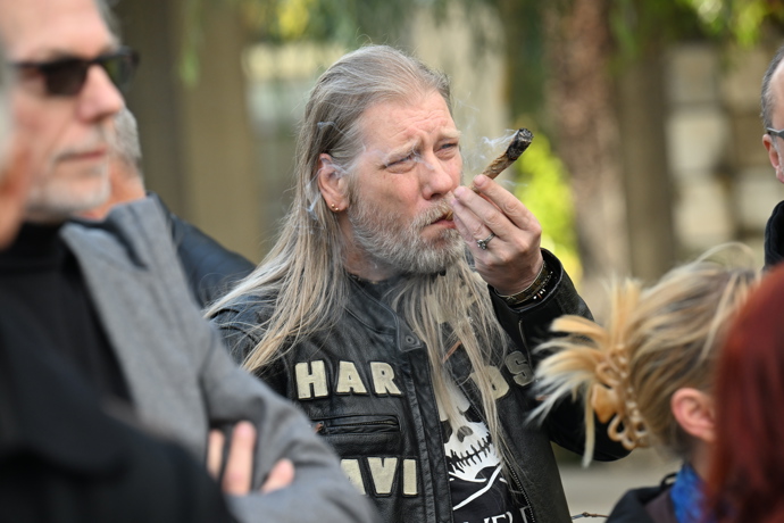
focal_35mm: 155
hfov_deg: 13.2
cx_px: 392
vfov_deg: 8.9
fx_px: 3375
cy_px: 262
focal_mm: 155
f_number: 4.5
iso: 1250
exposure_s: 1/2500
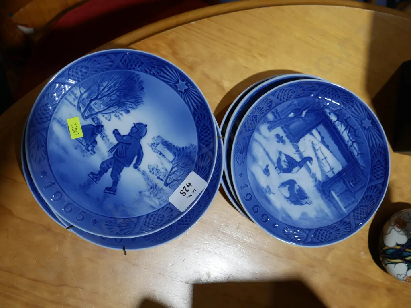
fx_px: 451
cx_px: 206
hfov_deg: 49.0
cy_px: 154
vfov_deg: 37.8
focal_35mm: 38
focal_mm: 19
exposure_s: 1/80
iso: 200
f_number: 4.1
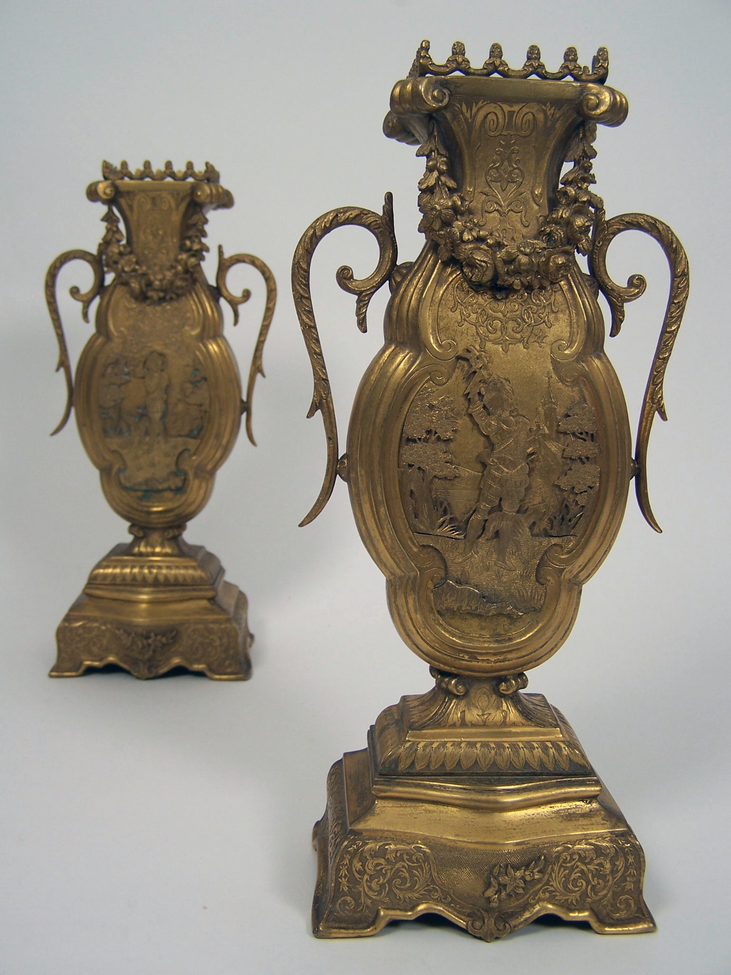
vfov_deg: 49.0
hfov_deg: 37.7
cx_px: 366
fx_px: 1070
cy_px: 488
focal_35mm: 38
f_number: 2.8
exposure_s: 1/60
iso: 80
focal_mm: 6.3
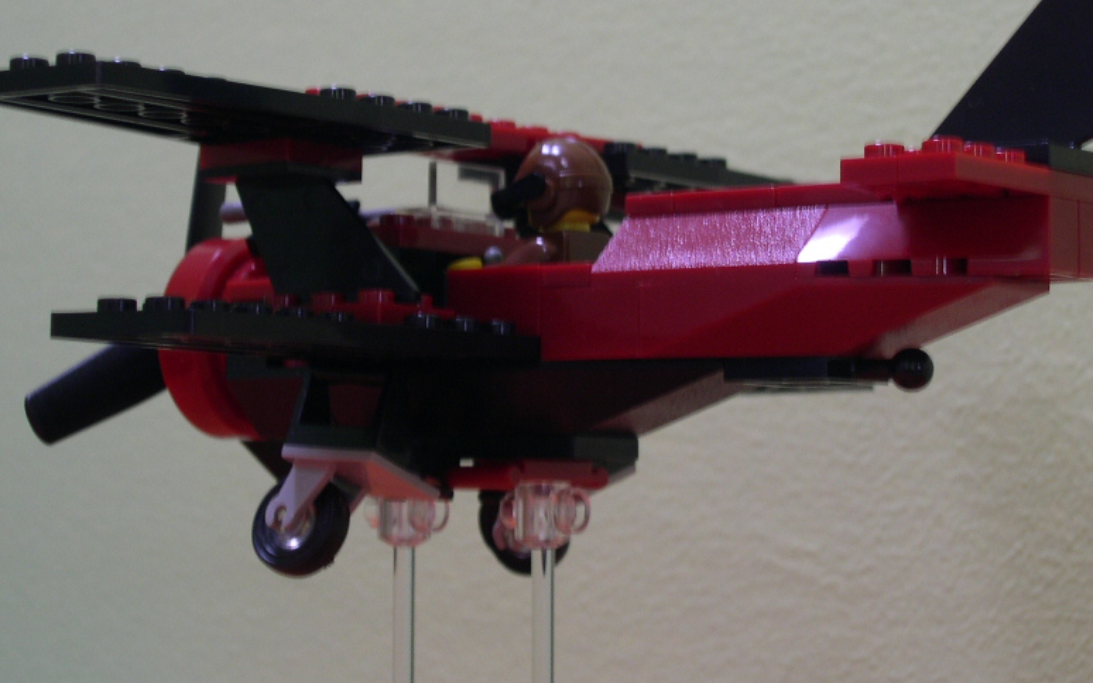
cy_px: 186
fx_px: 3218
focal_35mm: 108
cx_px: 576
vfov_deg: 12.1
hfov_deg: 19.3
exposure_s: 1/13.1
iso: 100
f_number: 4
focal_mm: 16.3
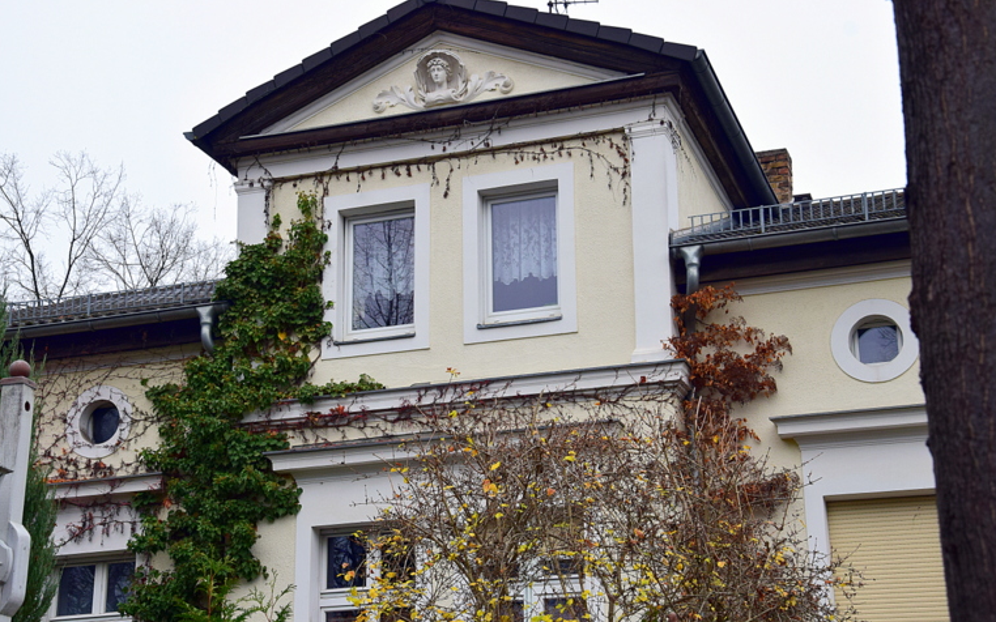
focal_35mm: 61
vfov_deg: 21.3
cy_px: 333
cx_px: 488
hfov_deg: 33.5
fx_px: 1656
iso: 400
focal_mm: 38
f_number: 9
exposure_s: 1/125
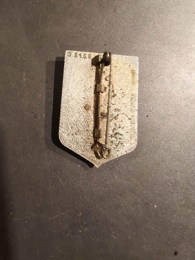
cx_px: 98
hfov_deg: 58.9
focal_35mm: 23
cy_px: 130
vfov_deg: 73.9
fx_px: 173
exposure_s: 1/50
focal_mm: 2.32
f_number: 2
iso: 250
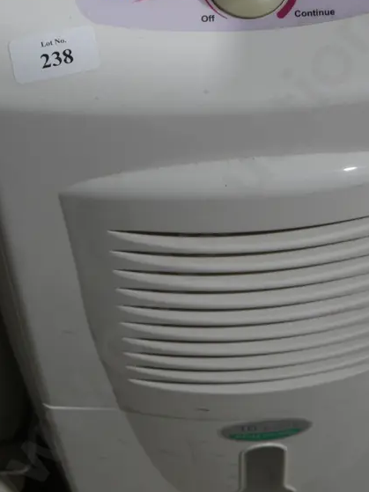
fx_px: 1408
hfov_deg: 14.9
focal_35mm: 99
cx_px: 252
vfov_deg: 19.8
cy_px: 170
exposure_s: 1/60
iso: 250
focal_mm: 27
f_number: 5.3
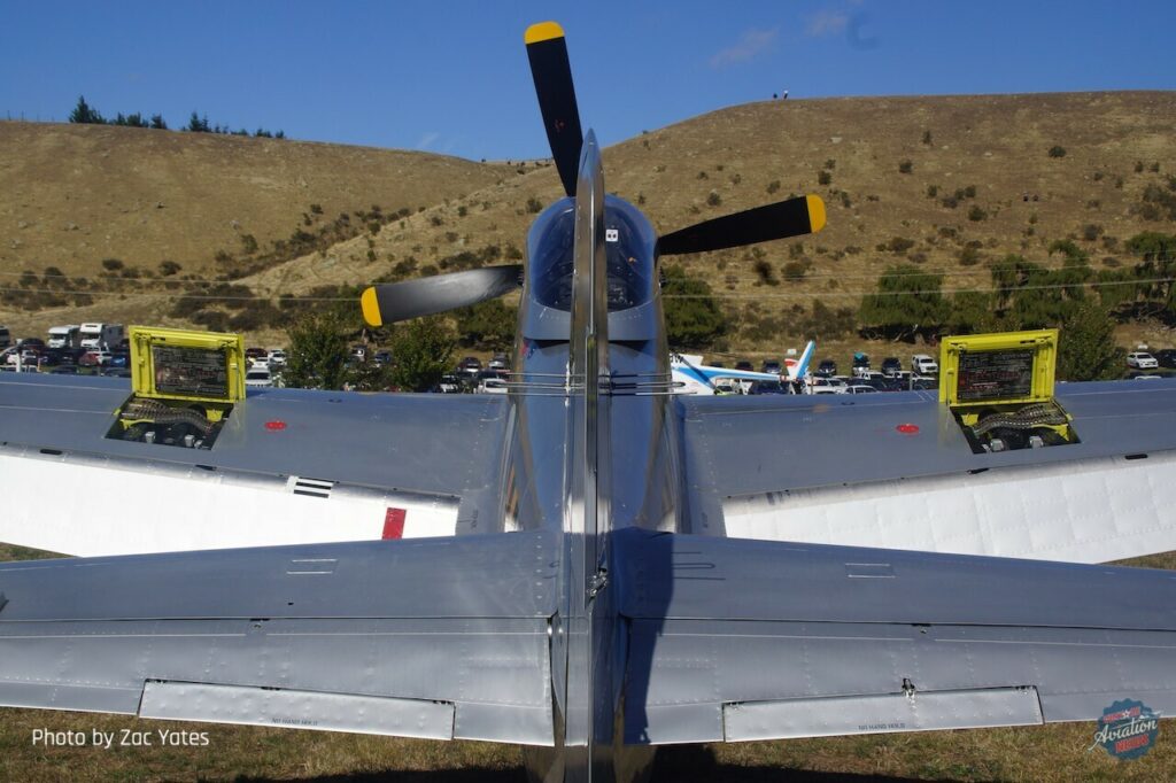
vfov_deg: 25.7
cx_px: 588
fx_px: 1714
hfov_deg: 37.9
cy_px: 392
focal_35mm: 52
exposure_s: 1/320
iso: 100
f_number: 13
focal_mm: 35
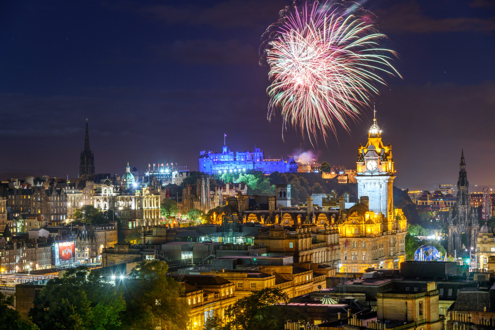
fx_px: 1032
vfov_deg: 18.2
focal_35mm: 75
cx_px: 248
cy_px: 165
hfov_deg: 27.0
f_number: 8
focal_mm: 75
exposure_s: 10
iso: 100
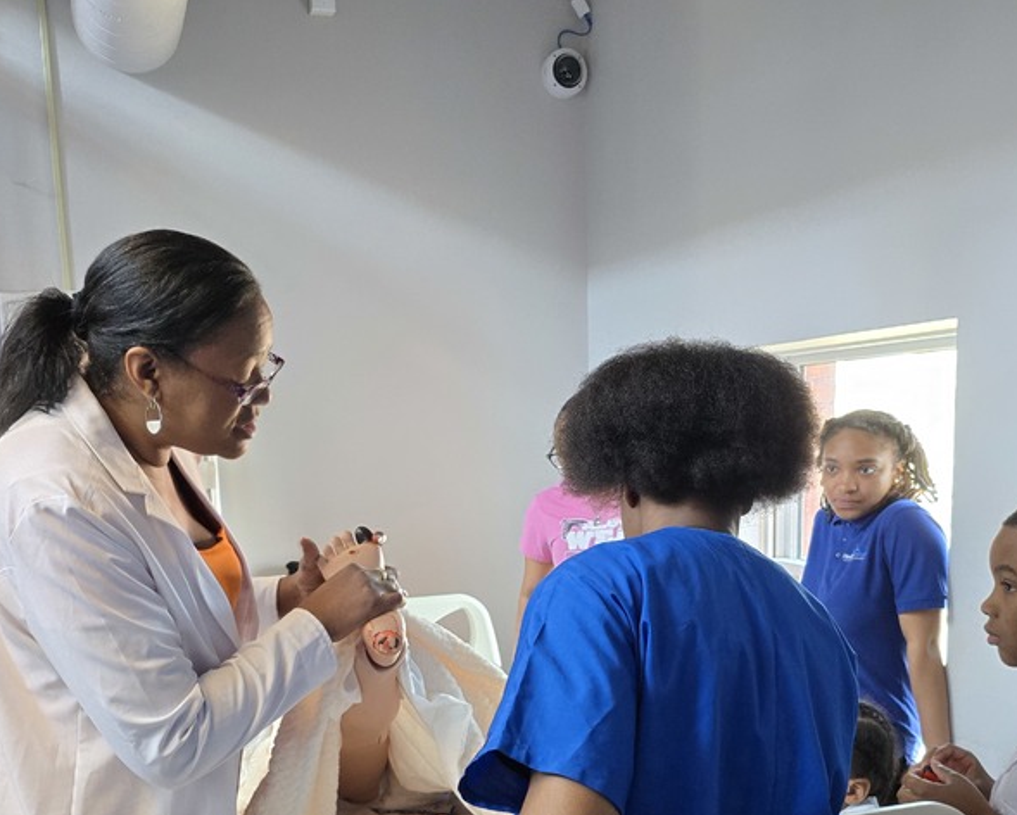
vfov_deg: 37.0
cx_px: 516
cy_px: 648
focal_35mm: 39
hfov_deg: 46.8
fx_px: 1175
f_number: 1.7
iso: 400
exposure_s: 1/120
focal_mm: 6.3
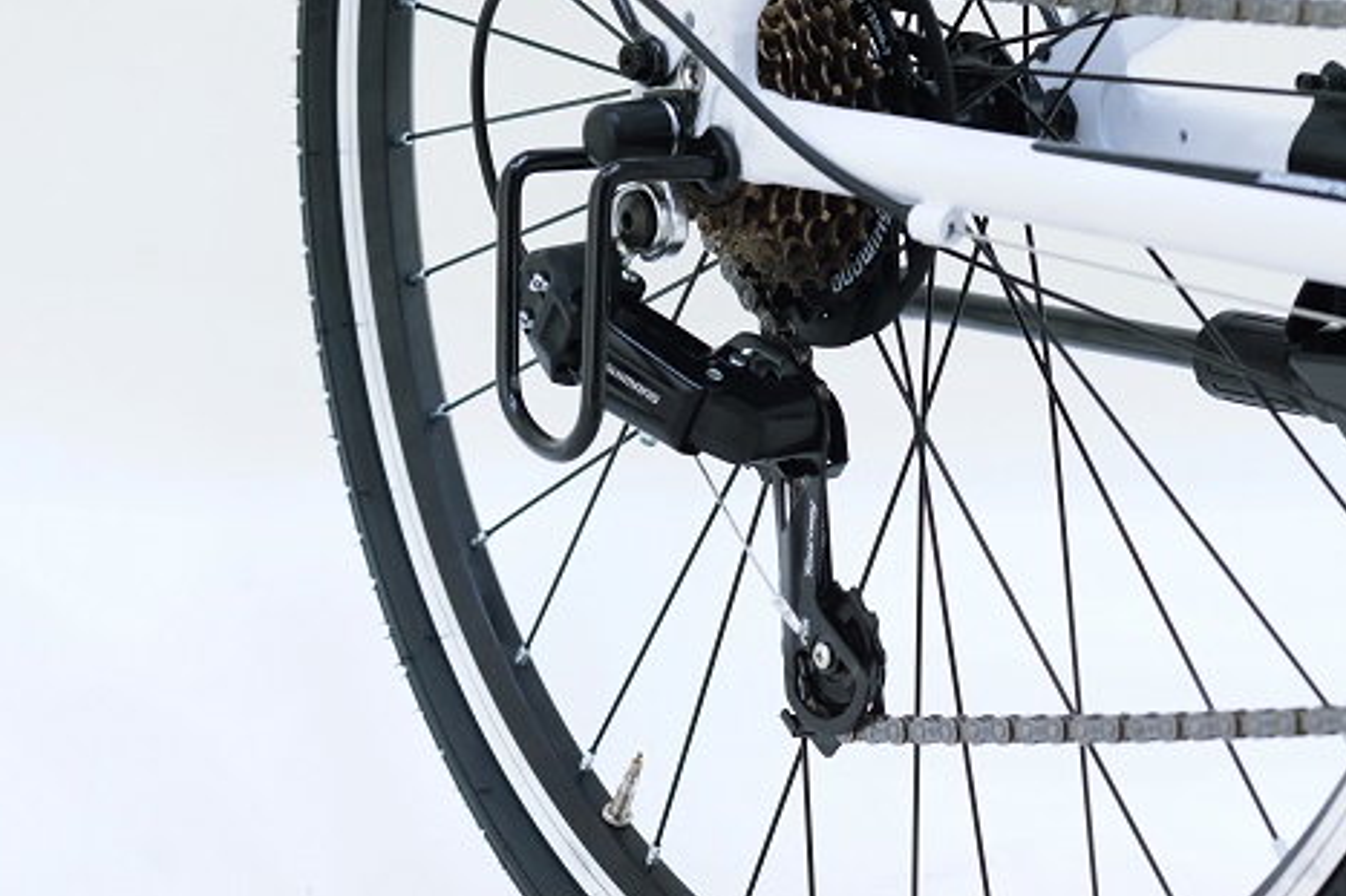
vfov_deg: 10.0
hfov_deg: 15.0
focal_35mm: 137
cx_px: 695
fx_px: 5103
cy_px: 454
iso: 800
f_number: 7.1
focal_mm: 85
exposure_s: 1/30
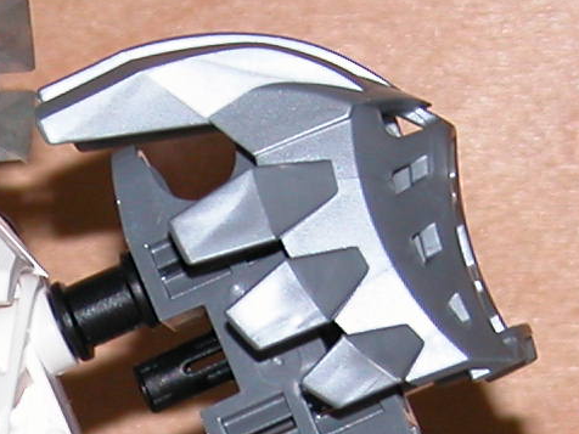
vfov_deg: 3.0
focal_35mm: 495
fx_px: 8280
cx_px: -150
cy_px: 863
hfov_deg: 4.0
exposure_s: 1/125
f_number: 3.6
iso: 100
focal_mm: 23.7
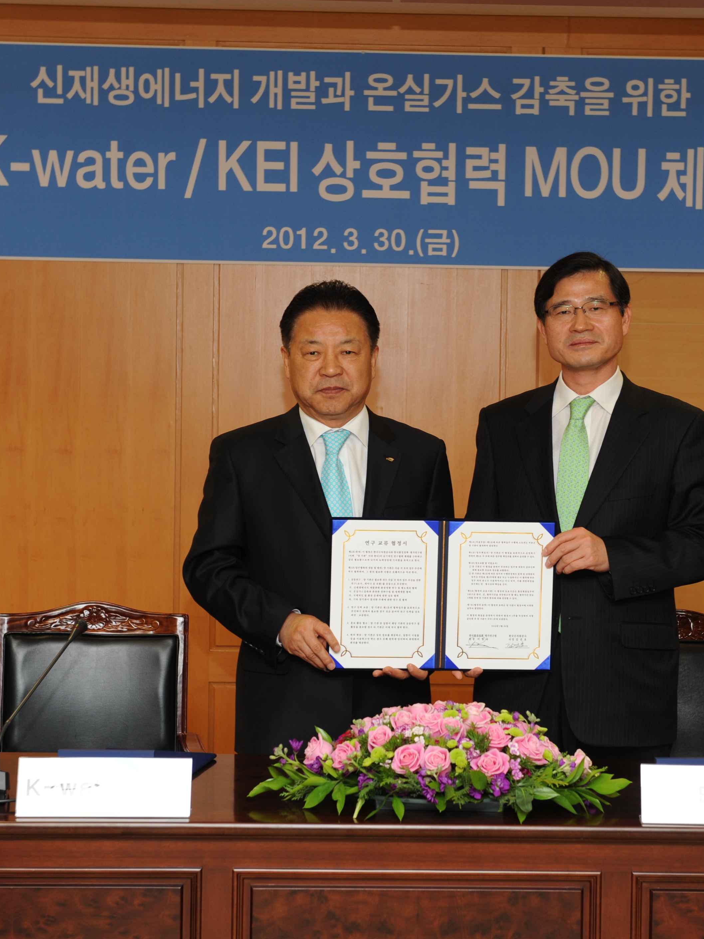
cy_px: 469
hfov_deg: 17.6
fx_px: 2278
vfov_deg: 23.3
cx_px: 426
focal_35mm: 84
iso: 400
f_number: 5.6
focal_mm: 58
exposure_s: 1/60
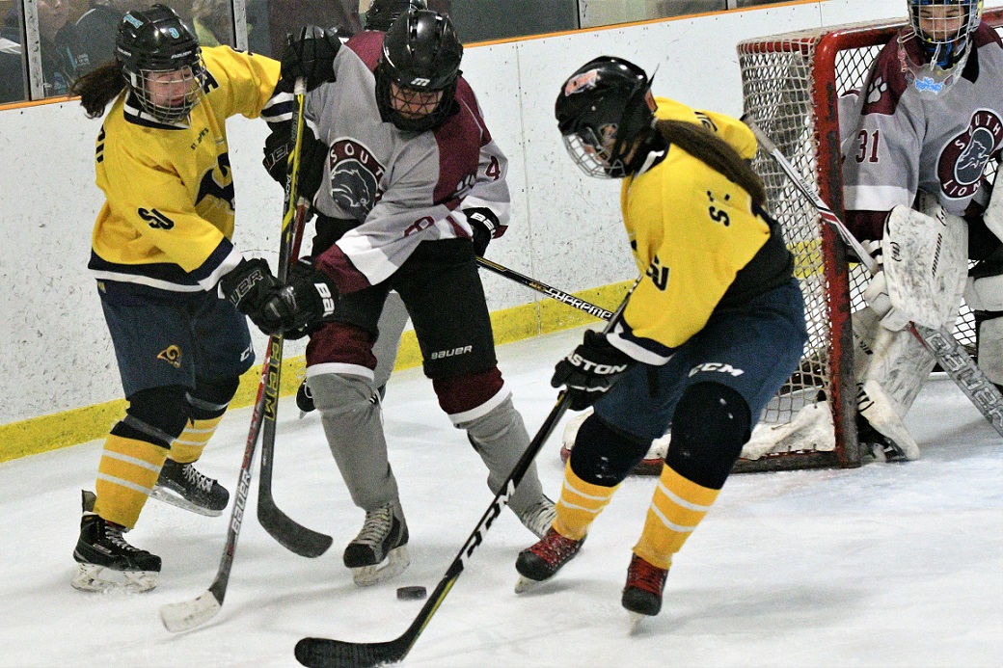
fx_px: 2925
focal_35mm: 105
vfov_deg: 13.0
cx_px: 502
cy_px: 334
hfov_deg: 19.5
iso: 16000
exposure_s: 1/1000
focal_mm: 70
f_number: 5
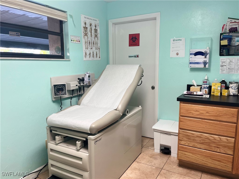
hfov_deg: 67.3
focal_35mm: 26
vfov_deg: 53.1
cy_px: 90
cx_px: 120
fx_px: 180
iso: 80
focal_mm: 5.1
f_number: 1.6
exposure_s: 1/60
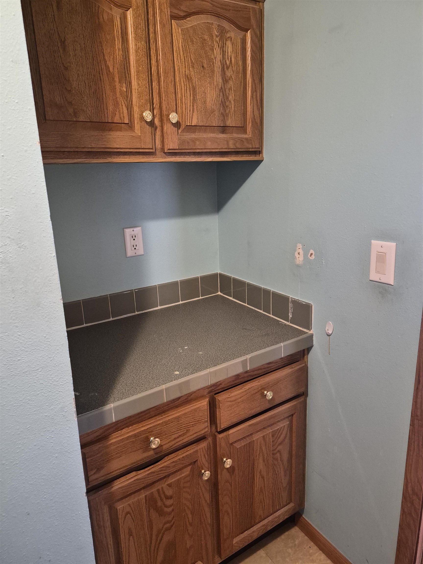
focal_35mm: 23
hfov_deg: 58.9
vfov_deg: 73.9
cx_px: 212
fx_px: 375
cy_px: 282
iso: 1600
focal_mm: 5.4
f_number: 1.8
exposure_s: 1/120
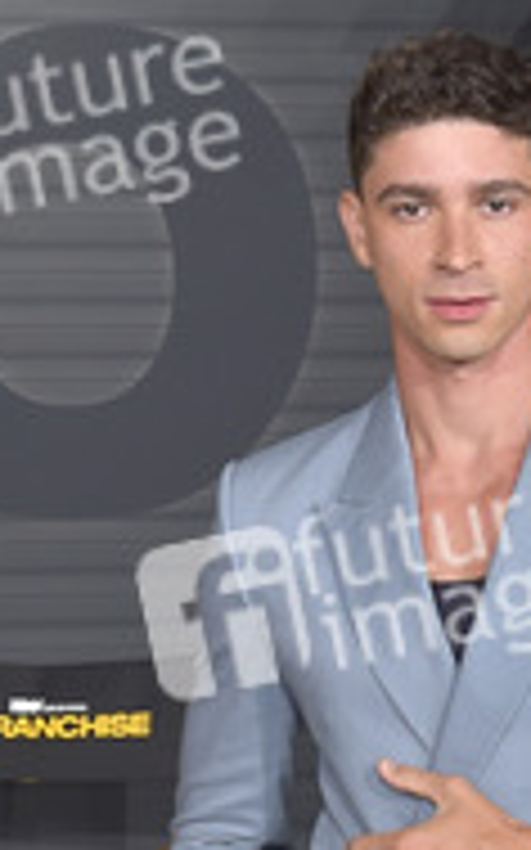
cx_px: 502
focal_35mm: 82
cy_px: 819
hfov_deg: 15.7
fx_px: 1900
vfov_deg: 24.3
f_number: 6.3
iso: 320
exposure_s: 1/250
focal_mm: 38
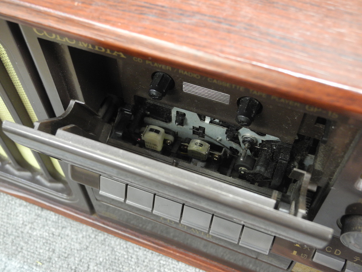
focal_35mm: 41
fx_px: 429
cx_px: 181
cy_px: 136
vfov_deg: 35.1
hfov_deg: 45.8
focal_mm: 8.8
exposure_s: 1/8
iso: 400
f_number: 3.2
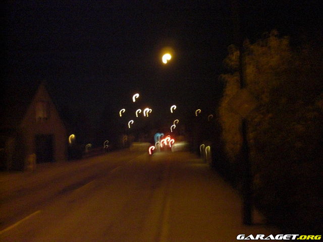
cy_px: 121
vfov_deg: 37.7
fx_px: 355
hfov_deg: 49.0
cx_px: 162
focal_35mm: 38
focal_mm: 6.3
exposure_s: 1/8
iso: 800
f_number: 3.1
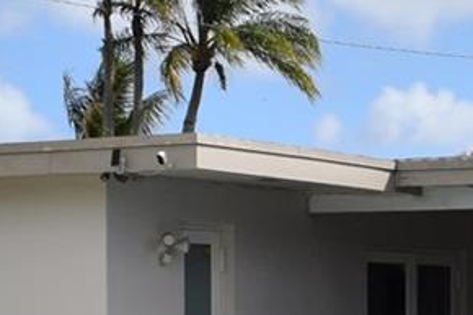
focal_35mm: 149
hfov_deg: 12.6
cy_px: 397
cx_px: 830
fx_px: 1957
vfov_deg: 9.1
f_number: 10
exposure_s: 1/400
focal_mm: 18
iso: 200
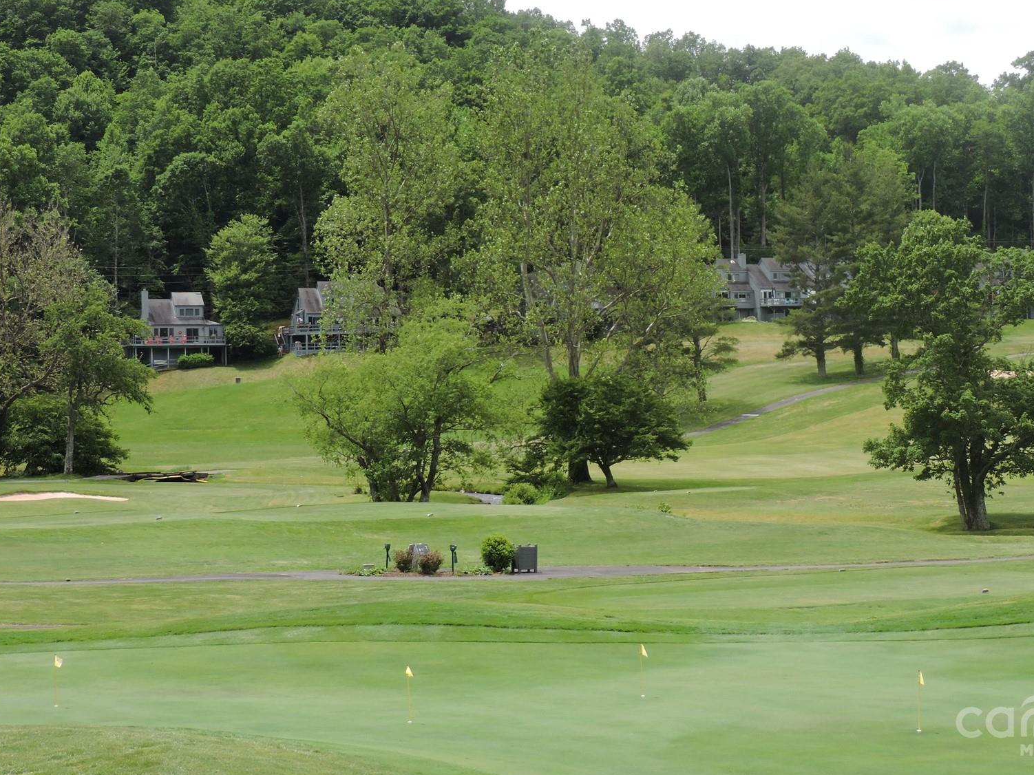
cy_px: 254
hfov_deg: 25.9
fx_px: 2240
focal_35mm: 75
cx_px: 640
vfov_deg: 19.6
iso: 100
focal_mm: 9.8
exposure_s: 1/640
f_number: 3.7
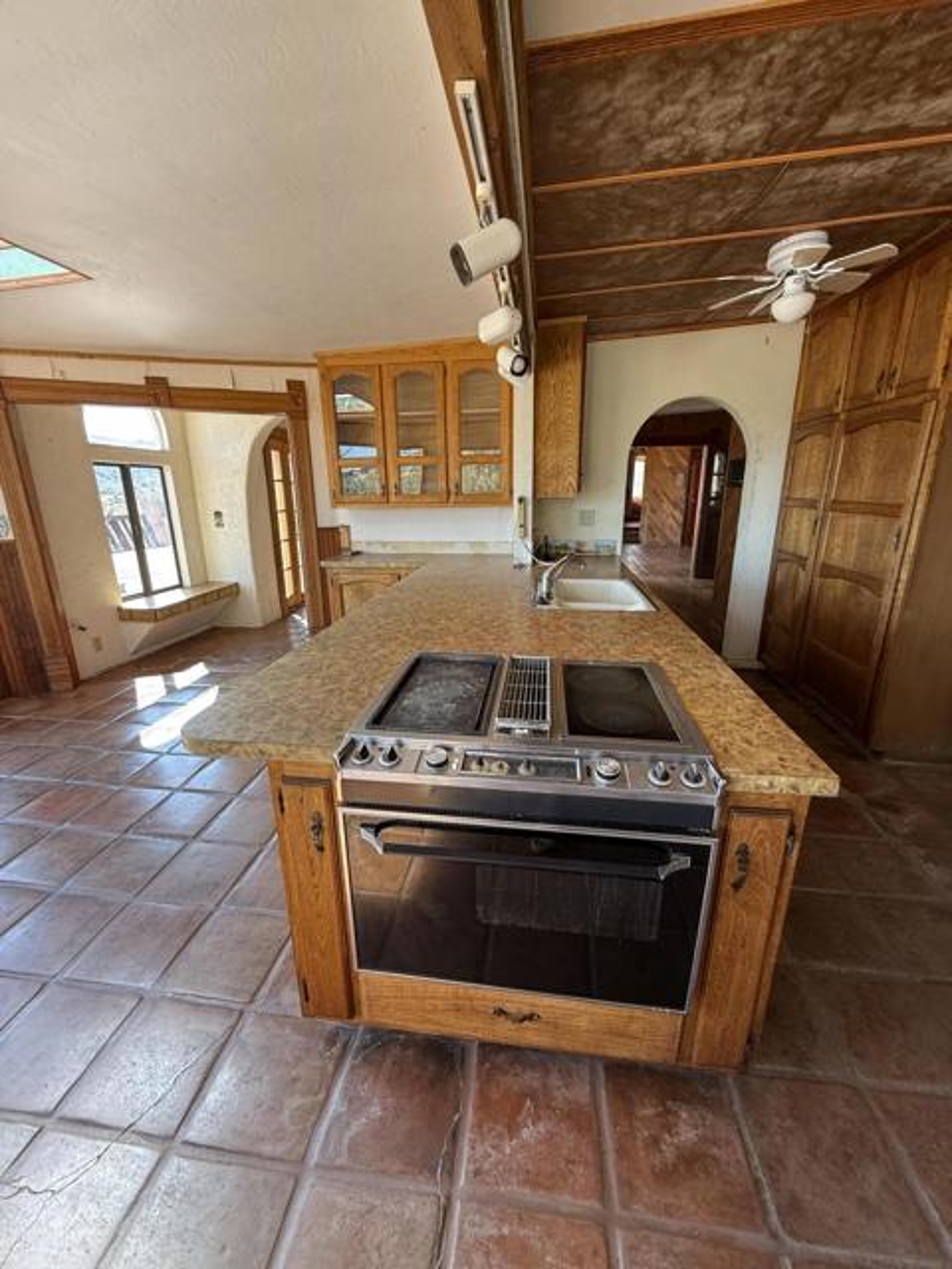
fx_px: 513
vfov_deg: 102.1
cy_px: 634
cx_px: 476
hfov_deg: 85.7
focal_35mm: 14
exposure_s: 1/99
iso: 80
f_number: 2.2
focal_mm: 2.22
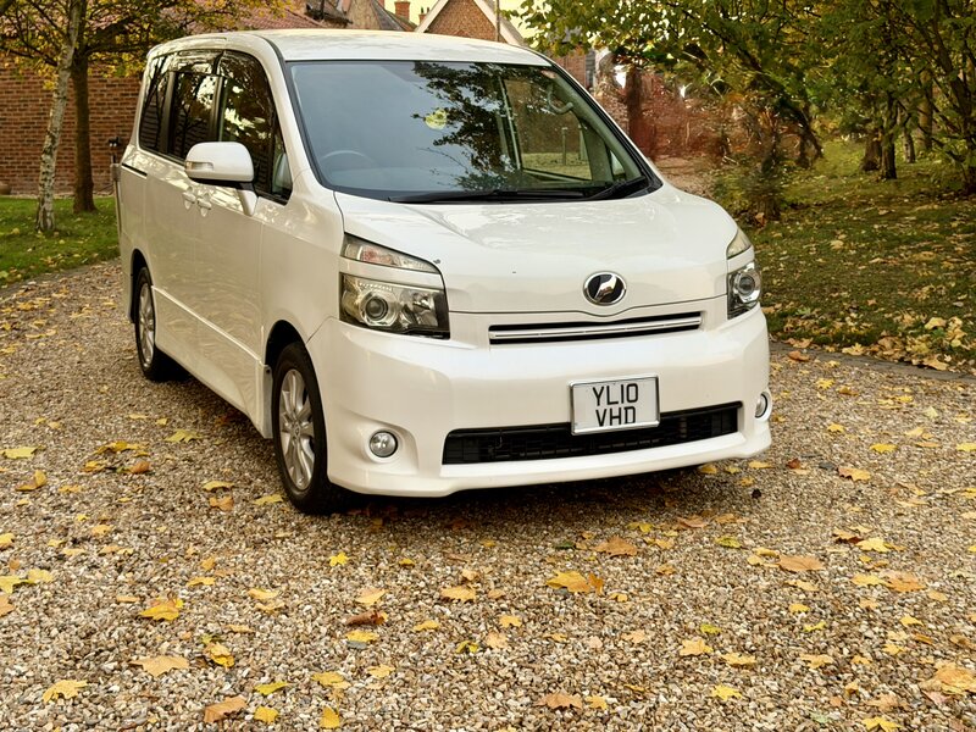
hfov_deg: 39.7
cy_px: 366
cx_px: 488
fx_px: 1353
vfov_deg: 30.3
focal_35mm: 48
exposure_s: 1/60
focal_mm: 6.76
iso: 100
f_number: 1.78
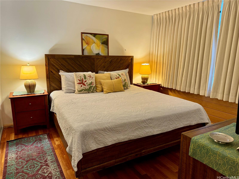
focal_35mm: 24
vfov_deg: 56.8
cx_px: 120
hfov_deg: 71.6
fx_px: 166
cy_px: 90
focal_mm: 6.76
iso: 160
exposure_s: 1/60
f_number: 1.78
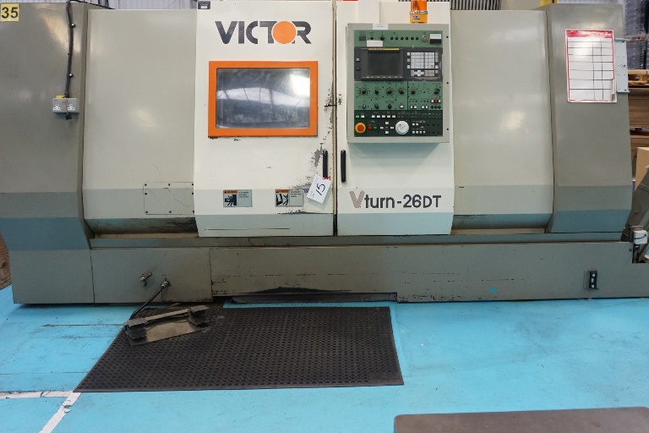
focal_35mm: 32
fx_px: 577
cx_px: 366
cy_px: 147
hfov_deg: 58.5
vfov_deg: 40.6
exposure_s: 1/160
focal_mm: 16
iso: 1250
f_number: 4
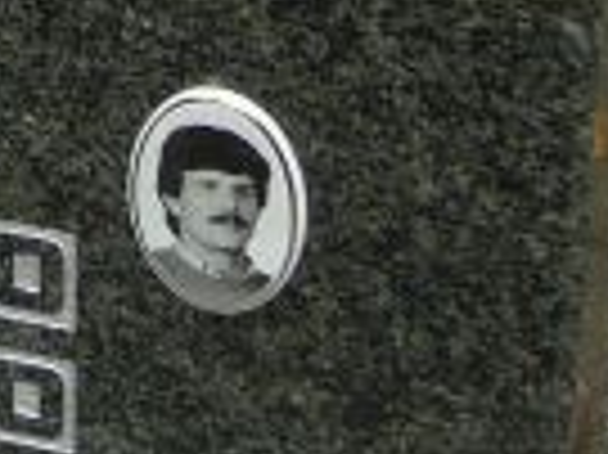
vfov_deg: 6.6
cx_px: -486
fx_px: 3913
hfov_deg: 8.5
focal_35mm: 223
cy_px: -225
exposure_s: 1/160
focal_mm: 7
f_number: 3.3
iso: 80
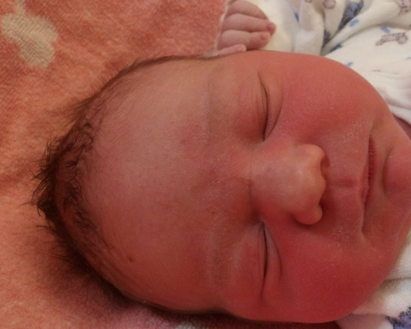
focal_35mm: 35
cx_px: 255
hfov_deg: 51.0
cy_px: 175
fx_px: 426
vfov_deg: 42.2
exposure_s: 1/60
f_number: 3
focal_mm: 4.9
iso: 800
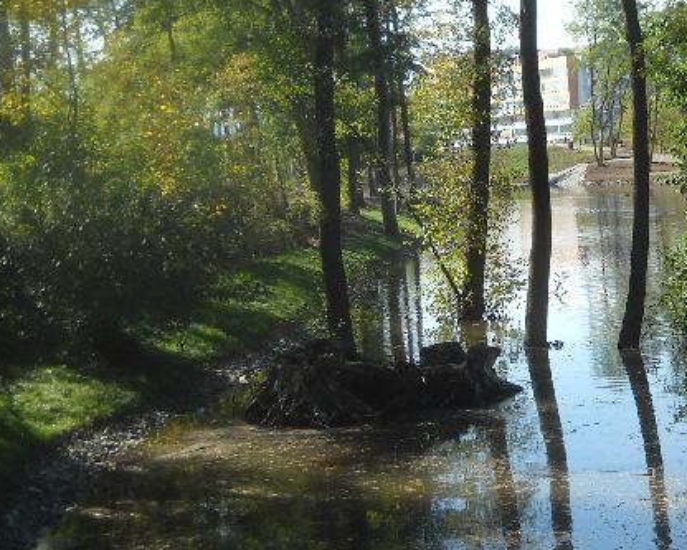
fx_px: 1566
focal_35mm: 77
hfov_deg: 24.3
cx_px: 575
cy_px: 439
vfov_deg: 19.7
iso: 64
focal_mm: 6.72
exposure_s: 1/369
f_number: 3.1
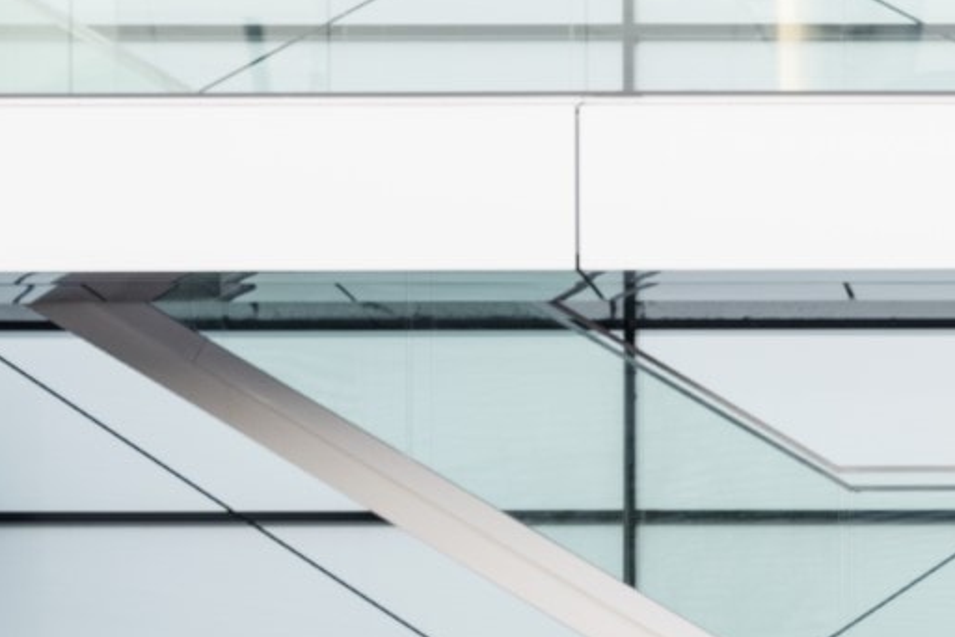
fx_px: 9390
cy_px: 993
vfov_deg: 3.9
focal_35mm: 354
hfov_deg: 5.8
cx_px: 1409
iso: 200
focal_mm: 112
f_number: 11
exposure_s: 1/4
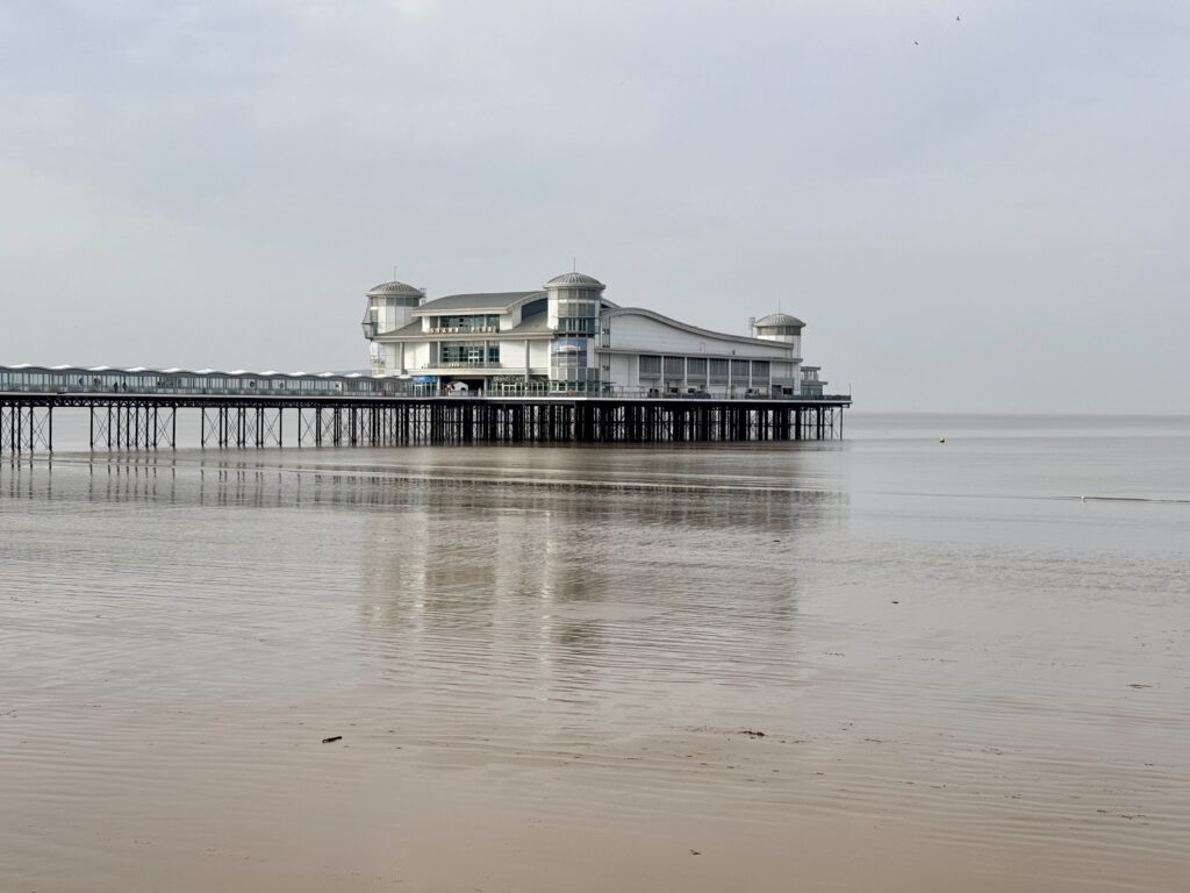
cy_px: 446
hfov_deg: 39.7
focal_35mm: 48
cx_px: 595
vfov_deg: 30.3
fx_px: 1650
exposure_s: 1/4587
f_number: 1.78
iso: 64
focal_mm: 6.76
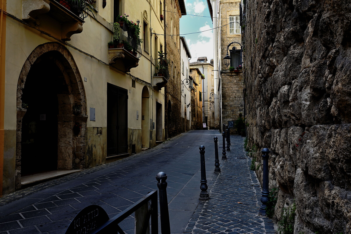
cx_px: 176
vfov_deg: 37.8
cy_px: 117
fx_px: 341
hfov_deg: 54.5
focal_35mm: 35
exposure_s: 1/250
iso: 320
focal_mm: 35
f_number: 8
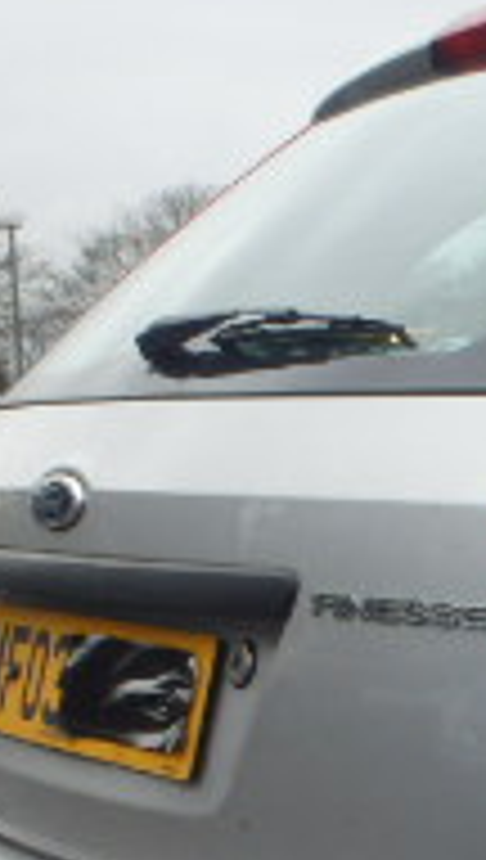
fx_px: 2328
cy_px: 761
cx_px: 1125
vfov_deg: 20.5
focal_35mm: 102
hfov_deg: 10.4
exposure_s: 1/160
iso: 125
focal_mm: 5
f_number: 3.9
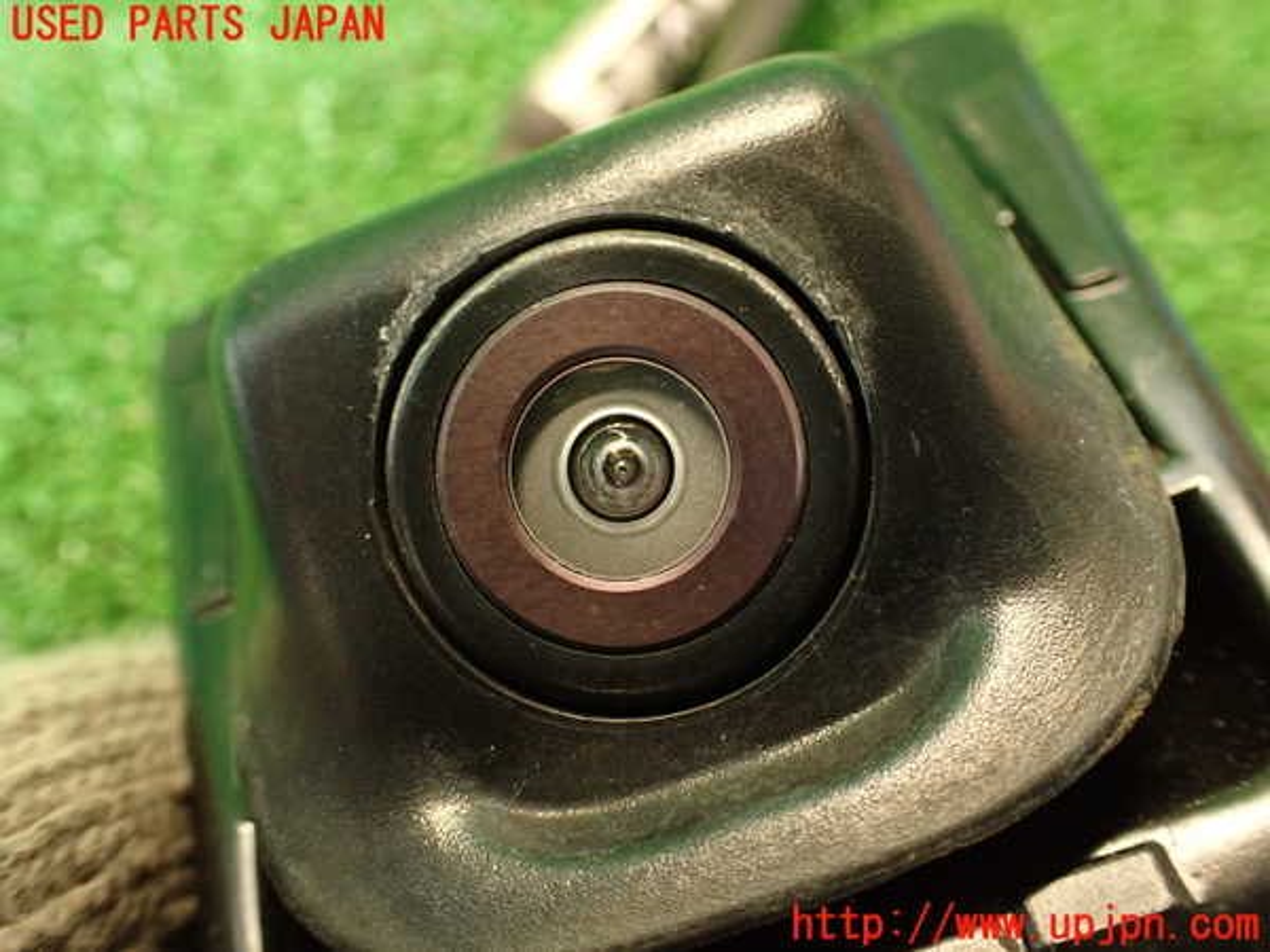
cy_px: 476
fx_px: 1174
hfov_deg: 56.8
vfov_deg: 44.2
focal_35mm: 32
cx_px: 635
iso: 640
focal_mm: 5.79
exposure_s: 1/30
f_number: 2.4
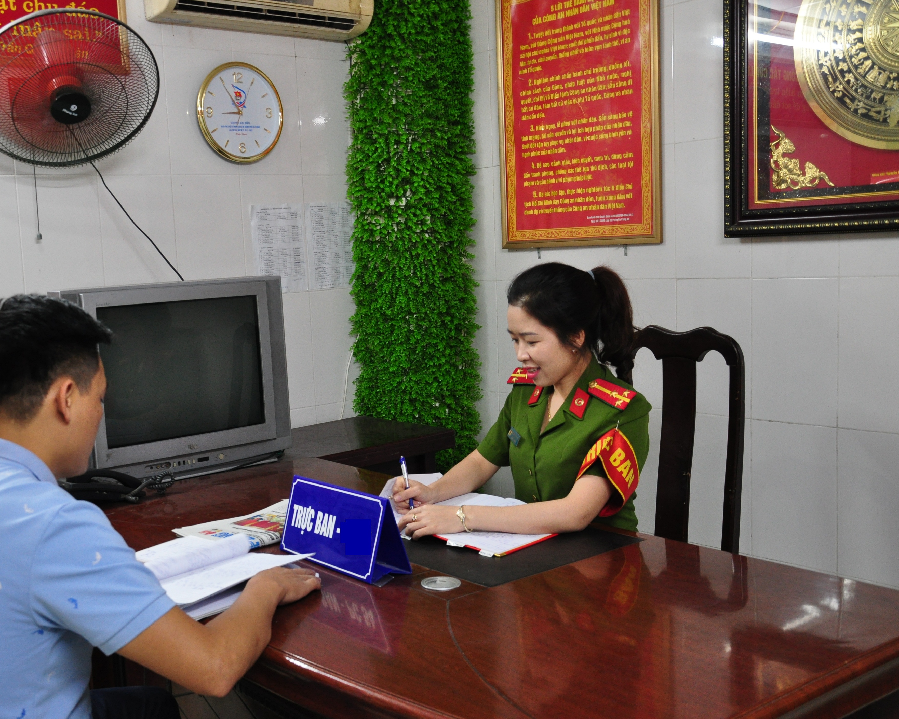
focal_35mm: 41
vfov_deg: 36.5
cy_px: 358
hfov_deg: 44.5
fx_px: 1091
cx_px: 359
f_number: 4.5
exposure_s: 1/20
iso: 800
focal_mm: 24
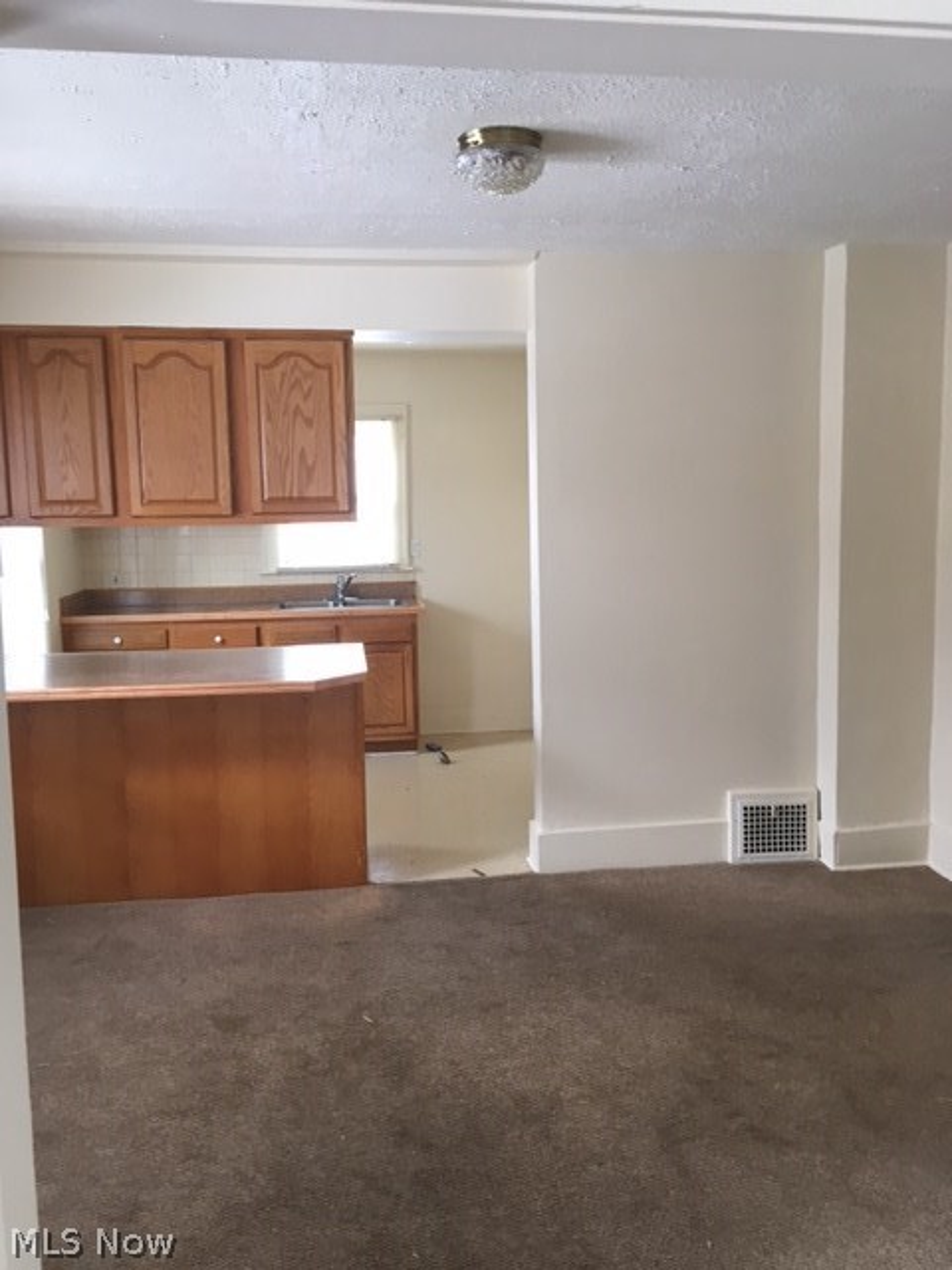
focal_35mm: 29
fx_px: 1063
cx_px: 476
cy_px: 635
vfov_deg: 61.7
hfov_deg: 48.2
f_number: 2.2
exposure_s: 1/30
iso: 50
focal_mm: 4.15
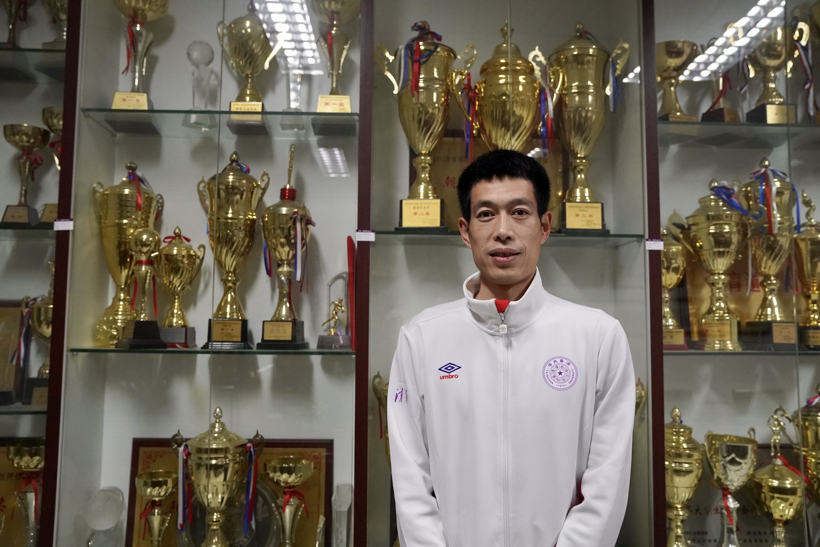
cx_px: 410
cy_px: 274
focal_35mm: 30
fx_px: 683
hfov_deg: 61.9
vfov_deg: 43.6
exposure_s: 1/160
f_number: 4
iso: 6400
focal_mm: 30
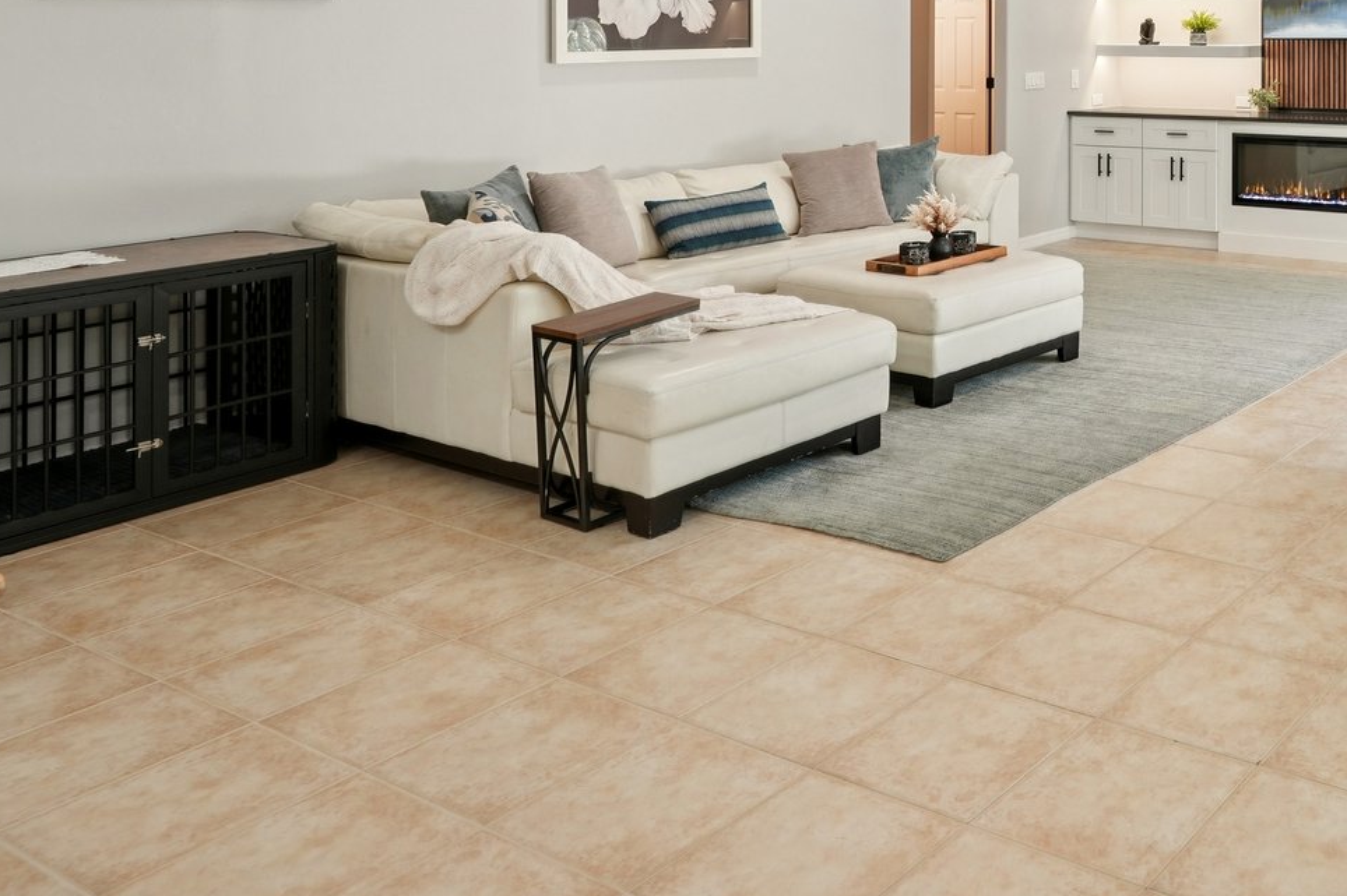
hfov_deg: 47.1
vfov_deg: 35.3
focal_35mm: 34
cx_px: 1326
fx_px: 1272
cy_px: 6
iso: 400
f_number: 8
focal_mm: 16
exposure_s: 1/30
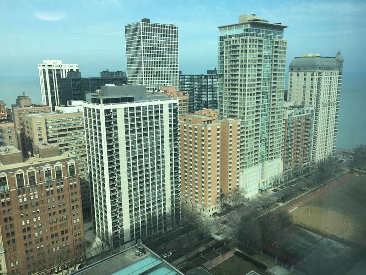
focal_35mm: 29
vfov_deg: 48.2
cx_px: 183
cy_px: 138
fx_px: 307
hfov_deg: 61.7
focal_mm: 4.15
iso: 25
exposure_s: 1/699
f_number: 2.2
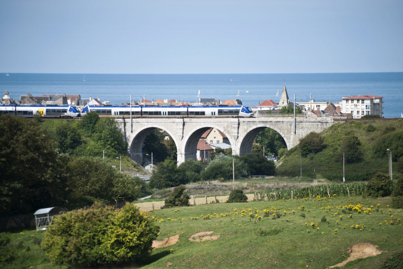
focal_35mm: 200
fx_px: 2239
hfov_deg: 10.3
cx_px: 202
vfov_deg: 6.9
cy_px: 134
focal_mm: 200
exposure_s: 1/3200
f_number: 2.8
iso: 250
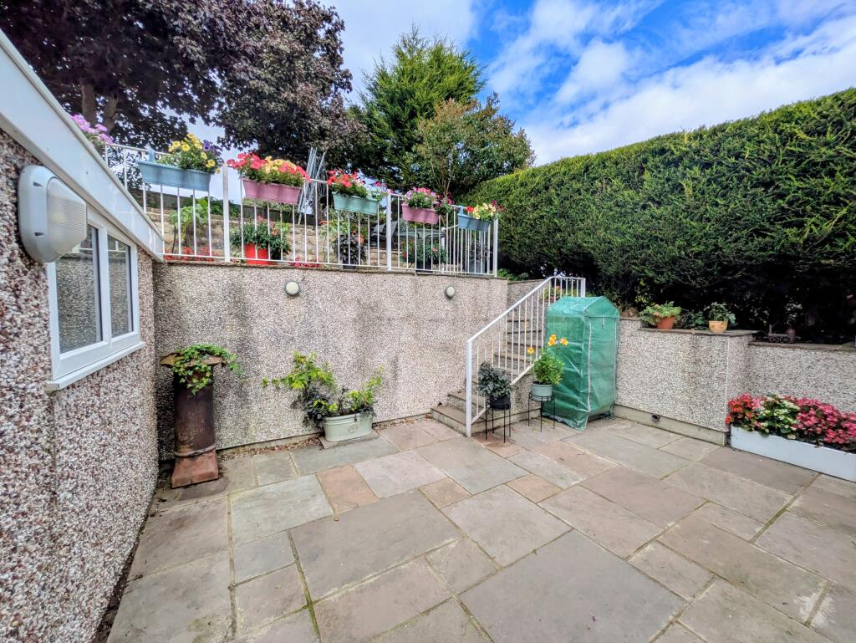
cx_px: 428
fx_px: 346
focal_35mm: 14
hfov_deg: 102.0
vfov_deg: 85.7
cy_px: 322
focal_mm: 1.83
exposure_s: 1/1718
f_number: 2.2
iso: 51
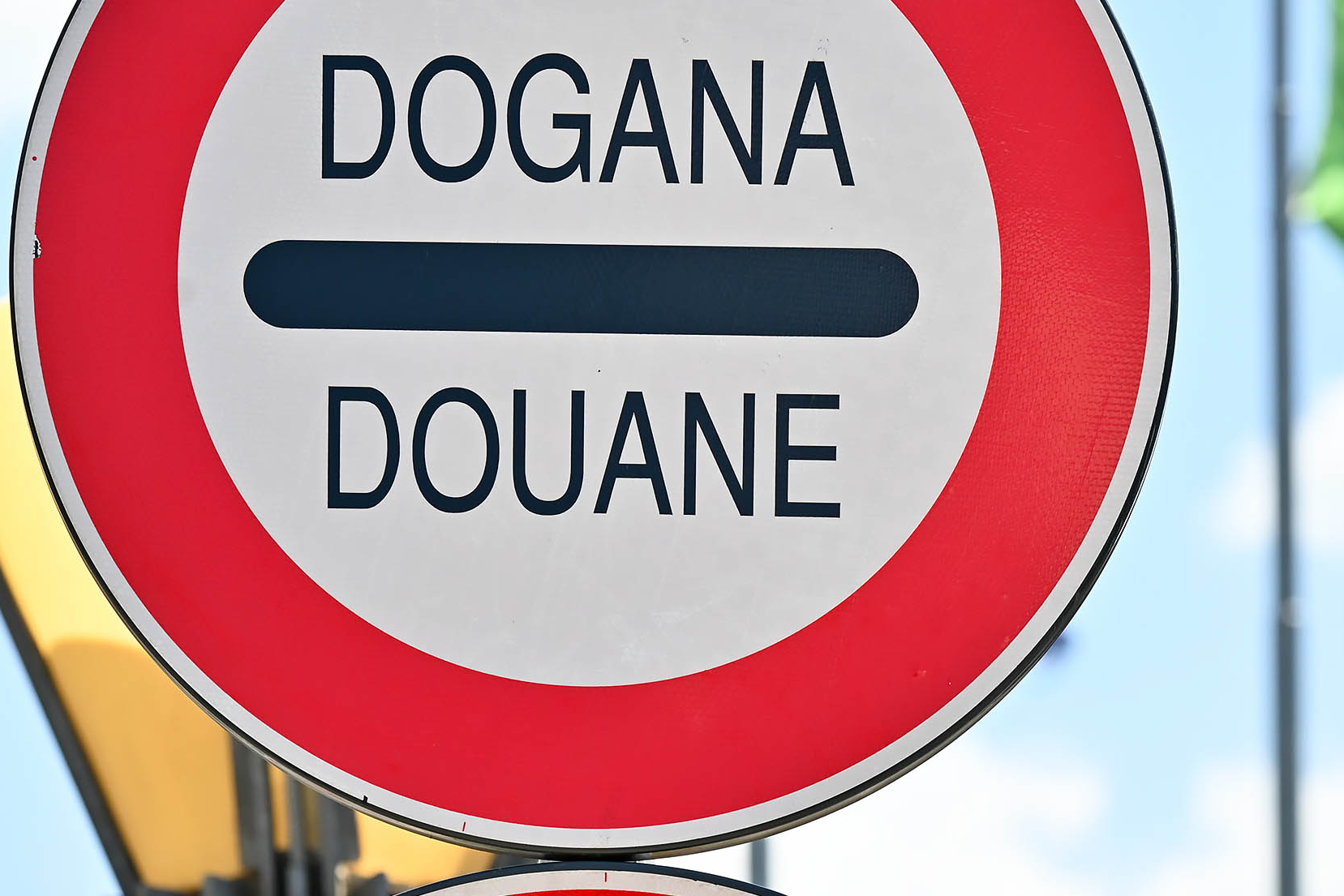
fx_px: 7840
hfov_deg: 9.8
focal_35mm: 210
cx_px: 972
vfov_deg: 6.5
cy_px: 259
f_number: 7.1
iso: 200
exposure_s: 1/500
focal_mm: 145
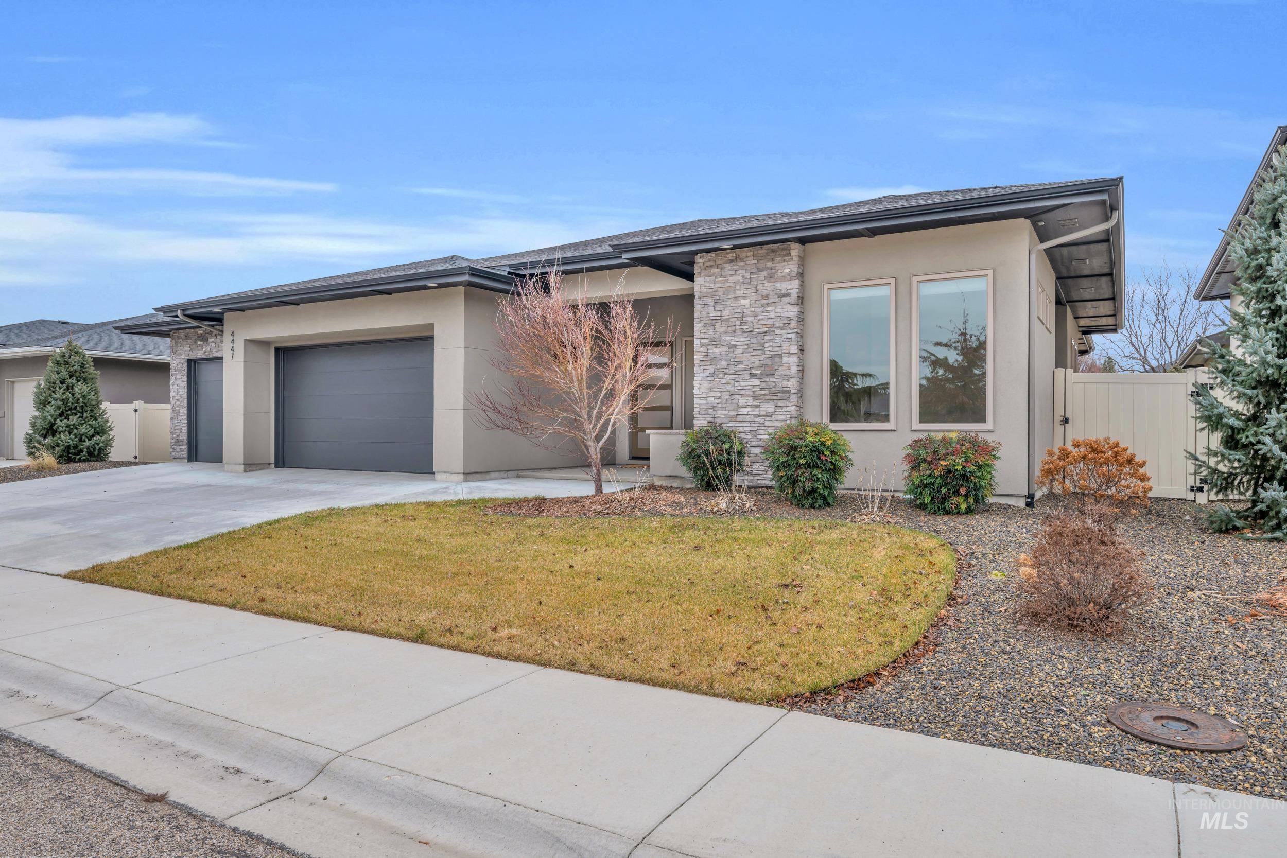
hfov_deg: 78.6
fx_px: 786
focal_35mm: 22
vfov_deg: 57.2
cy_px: 429
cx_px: 644
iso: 100
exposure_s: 1/100
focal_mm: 22
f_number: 9
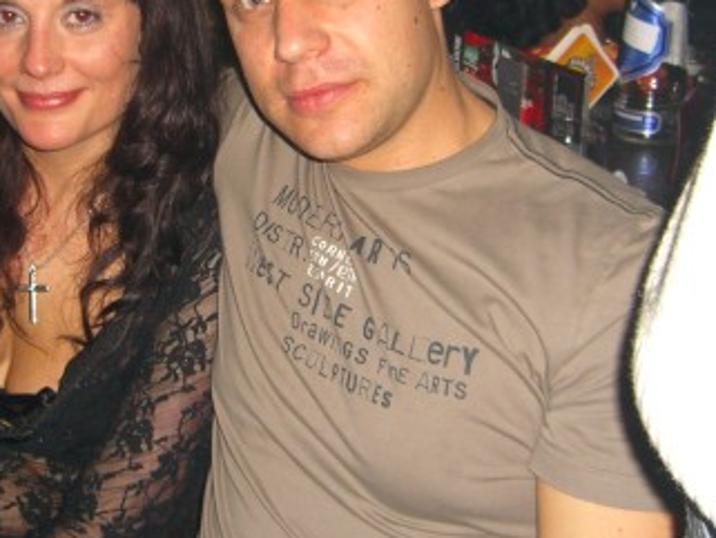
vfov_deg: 20.7
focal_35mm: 71
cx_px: 259
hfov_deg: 27.3
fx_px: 1469
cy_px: 176
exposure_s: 1/60
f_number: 2.8
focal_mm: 7.9
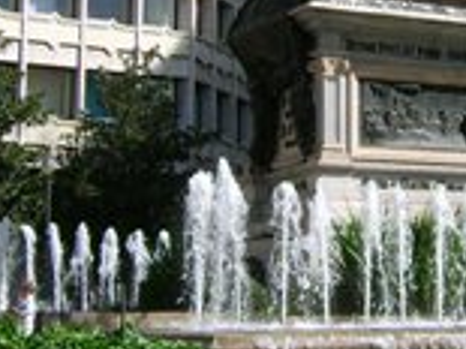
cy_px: 84
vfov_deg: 14.6
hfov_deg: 19.2
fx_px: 1359
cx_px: 394
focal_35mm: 101
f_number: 5.8
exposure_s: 1/385
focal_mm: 5.95
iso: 50
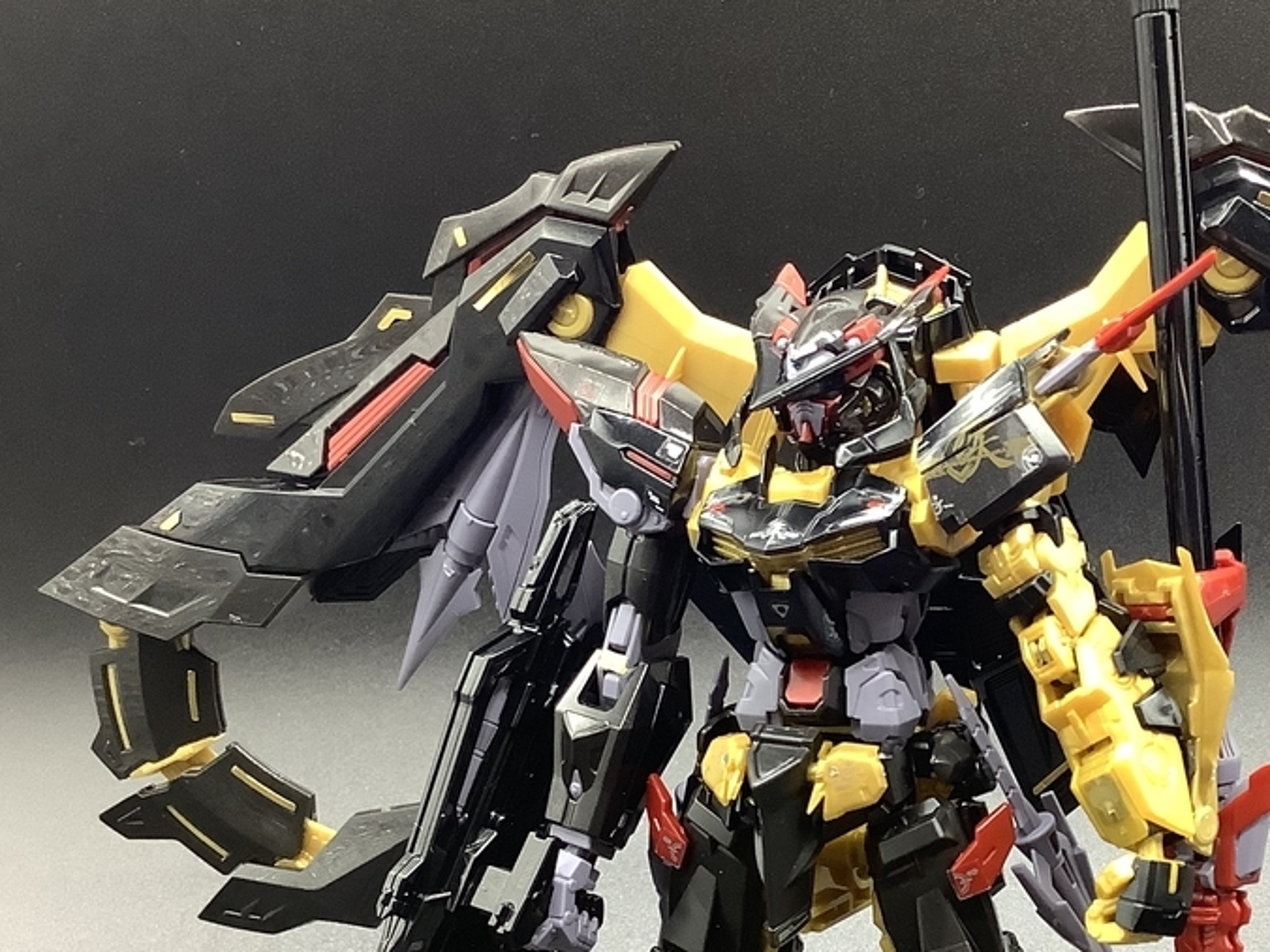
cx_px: 868
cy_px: 764
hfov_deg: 34.5
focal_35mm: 55
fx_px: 2018
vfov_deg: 26.1
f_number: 2.4
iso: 160
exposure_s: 1/50
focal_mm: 3.3
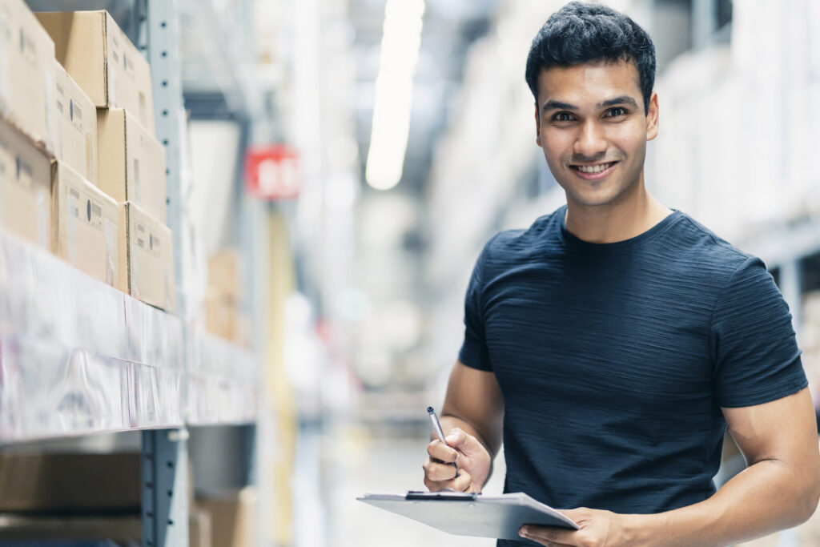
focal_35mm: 85
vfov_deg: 16.1
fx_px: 1936
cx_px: 410
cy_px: 274
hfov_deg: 23.9
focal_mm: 85
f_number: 1.8
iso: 640
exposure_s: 1/200
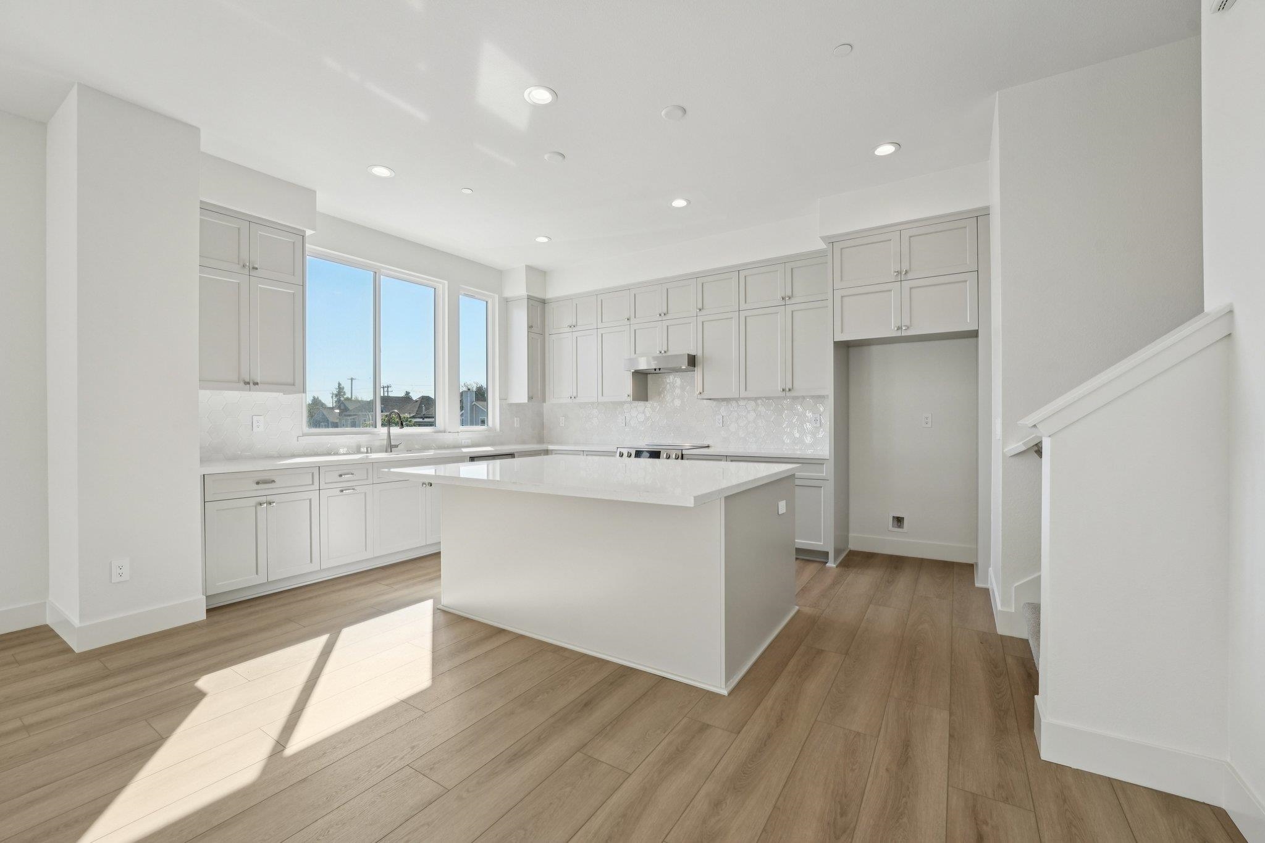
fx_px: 492
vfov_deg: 81.2
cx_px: 632
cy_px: 422
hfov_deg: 104.3
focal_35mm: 14
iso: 640
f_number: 8
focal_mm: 14
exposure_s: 1/125
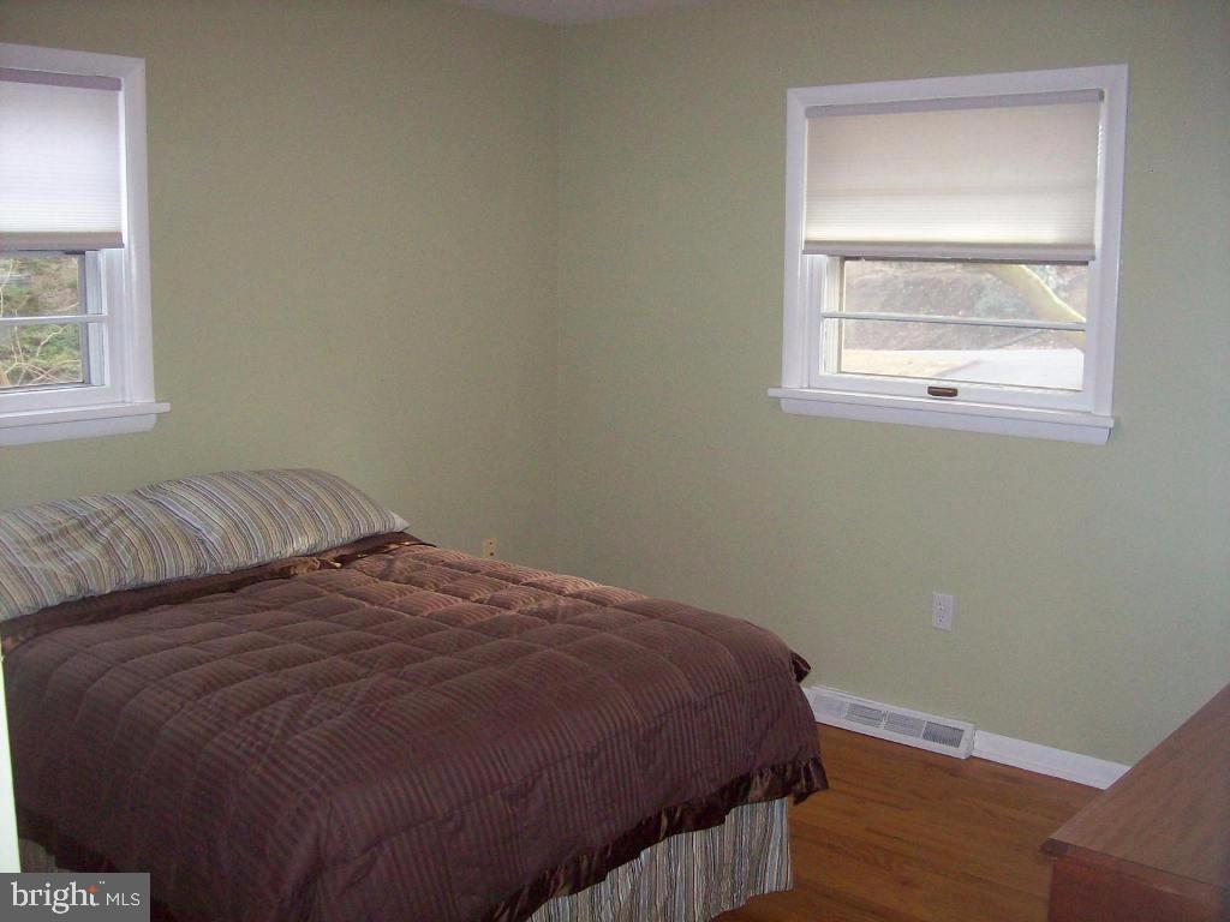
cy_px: 461
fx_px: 1279
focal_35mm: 36
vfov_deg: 39.7
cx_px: 615
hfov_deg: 51.4
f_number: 2.7
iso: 140
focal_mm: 6
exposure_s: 1/64
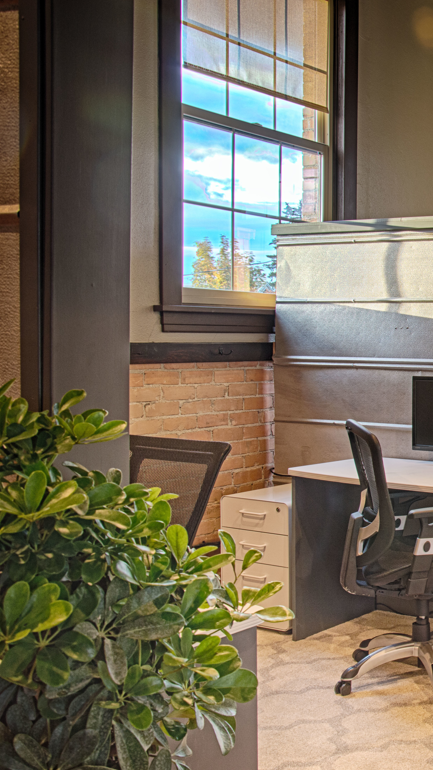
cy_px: 386
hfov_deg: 21.5
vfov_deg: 41.5
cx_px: 575
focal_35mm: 50
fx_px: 1016
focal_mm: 21
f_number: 8
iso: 200
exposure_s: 1/30
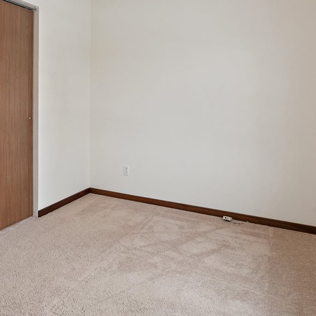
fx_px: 310
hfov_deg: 52.0
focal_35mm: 30
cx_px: 83
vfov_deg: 52.6
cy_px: 97
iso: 400
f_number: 10
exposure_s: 1/10
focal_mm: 16
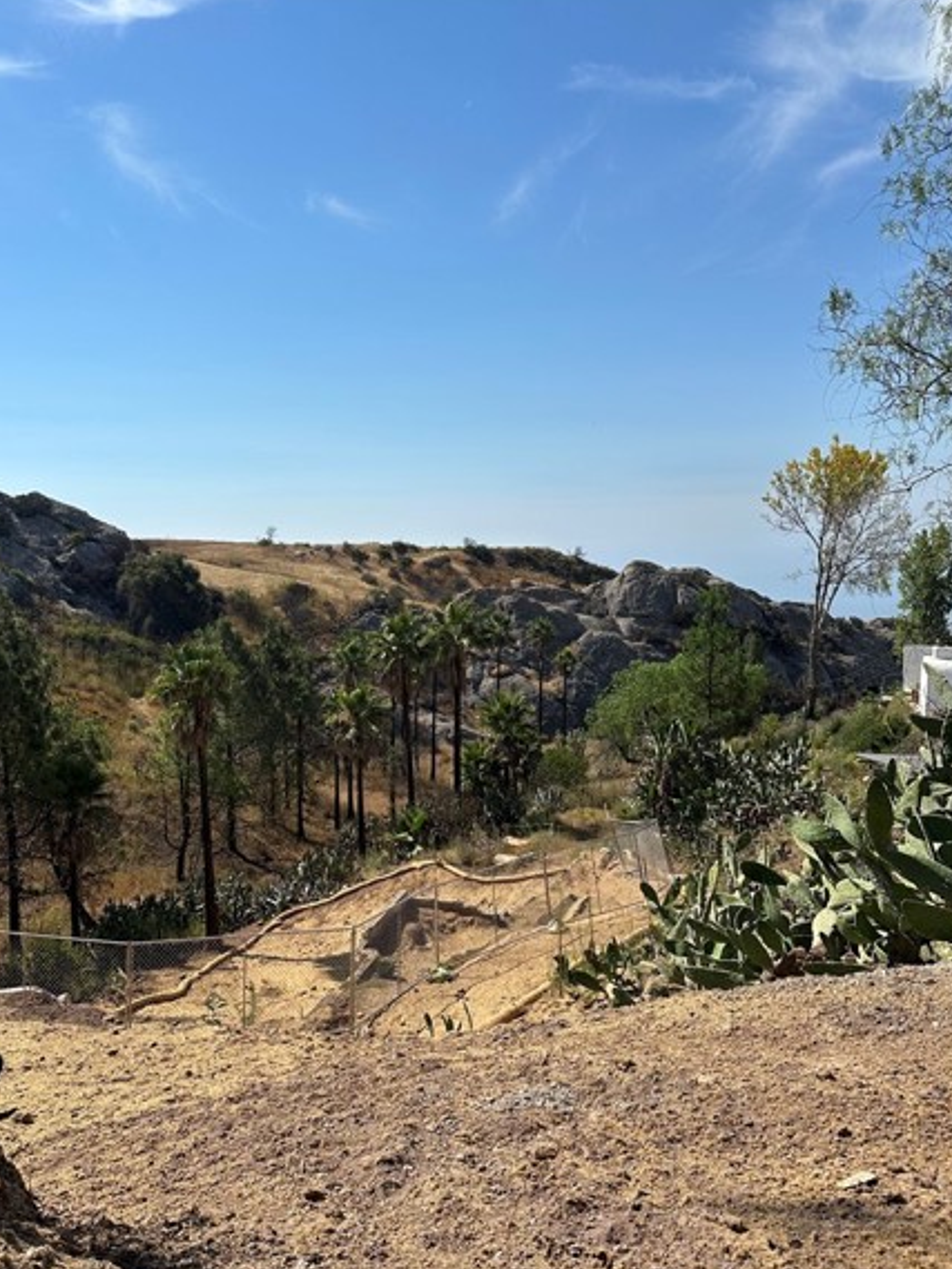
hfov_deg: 51.3
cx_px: 428
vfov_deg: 65.2
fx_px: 990
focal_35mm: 27
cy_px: 689
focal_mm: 6.86
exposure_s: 1/7042
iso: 80
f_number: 1.78
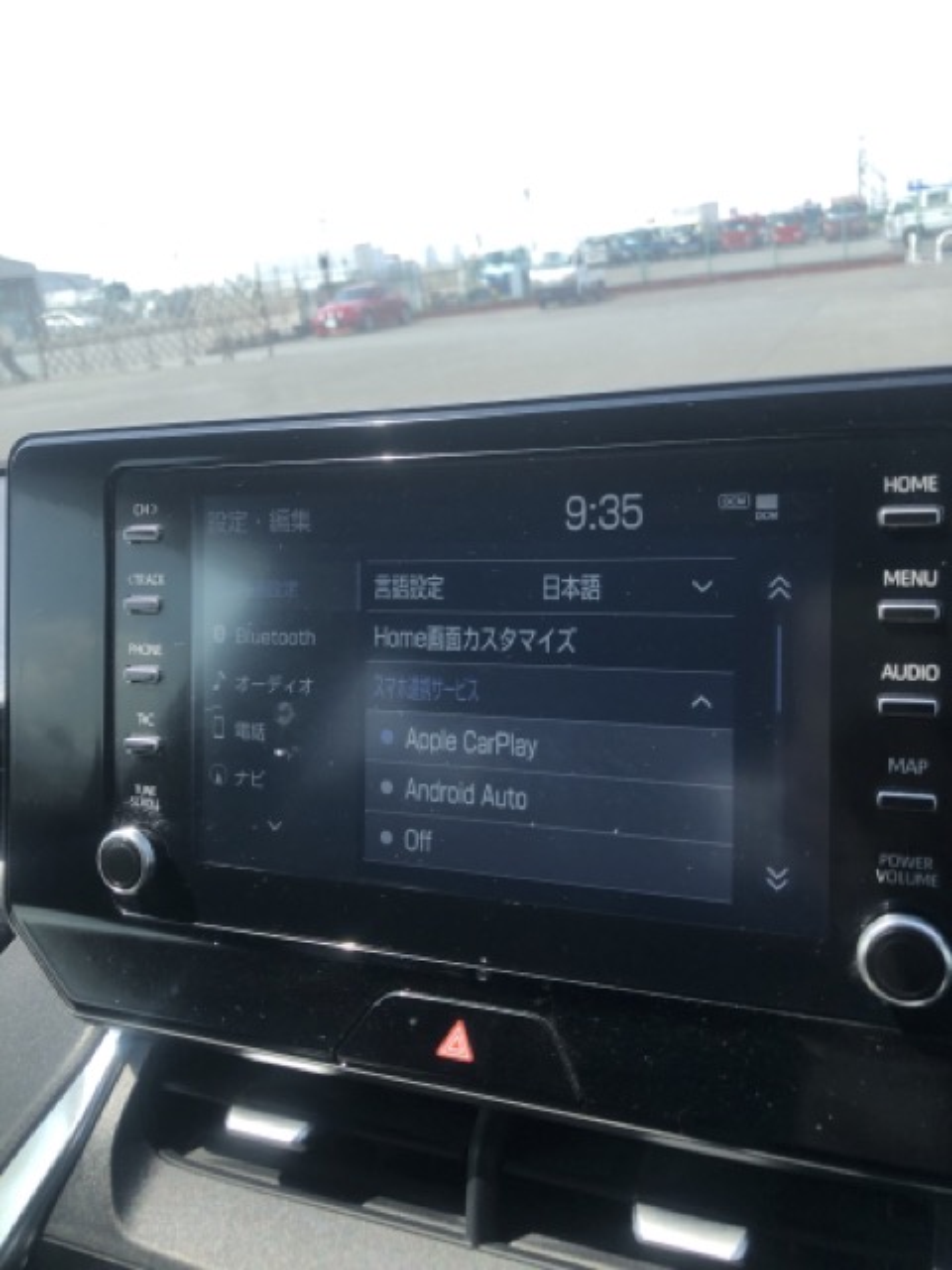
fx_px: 1027
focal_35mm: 28
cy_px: 635
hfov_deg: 49.7
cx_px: 476
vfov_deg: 63.4
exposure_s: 1/432
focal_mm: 3.99
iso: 20
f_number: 1.8
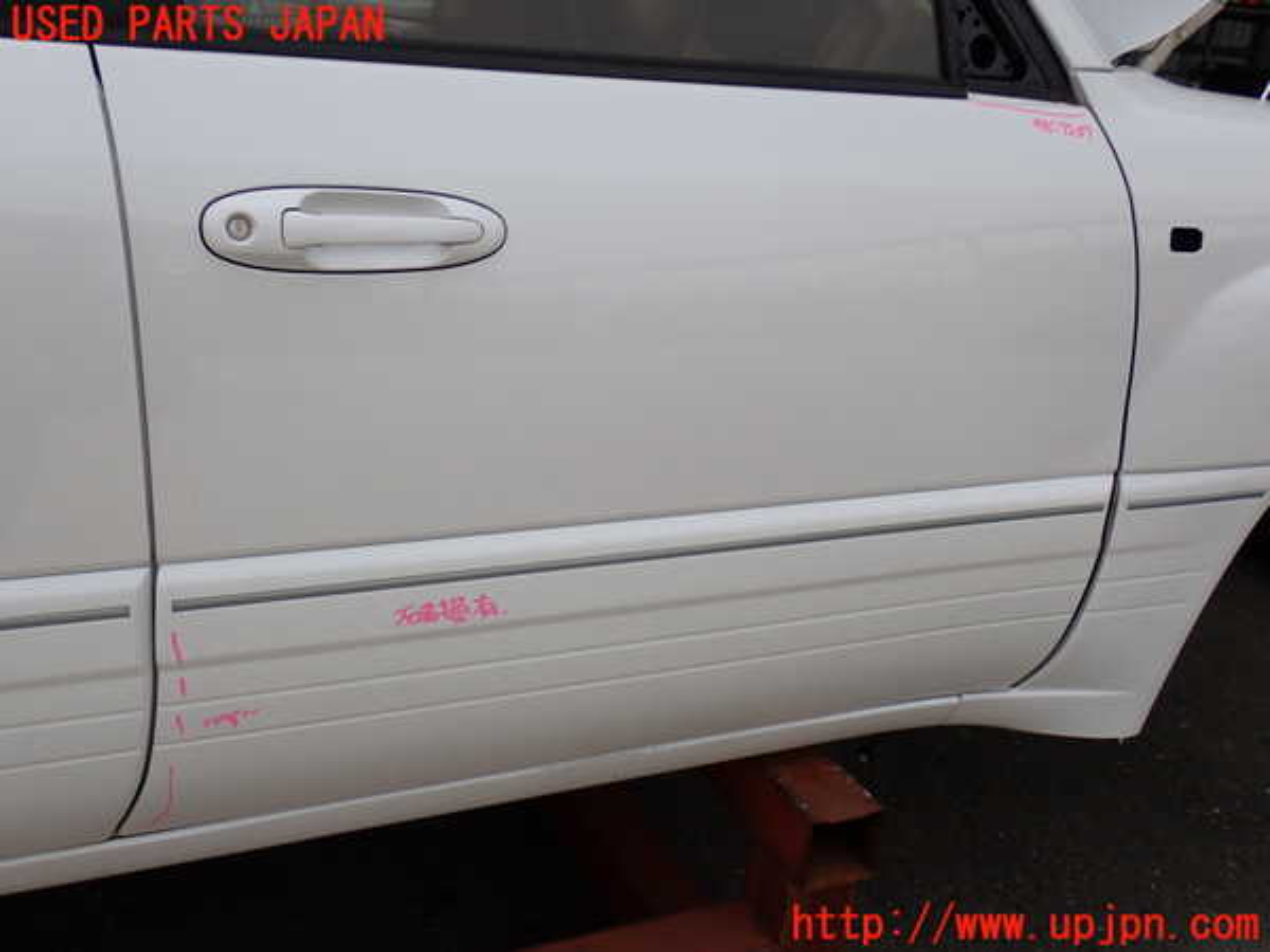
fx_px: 1394
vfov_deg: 37.7
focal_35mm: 38
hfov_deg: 49.0
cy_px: 476
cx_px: 635
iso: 100
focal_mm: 6.83
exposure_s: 1/125
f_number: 10
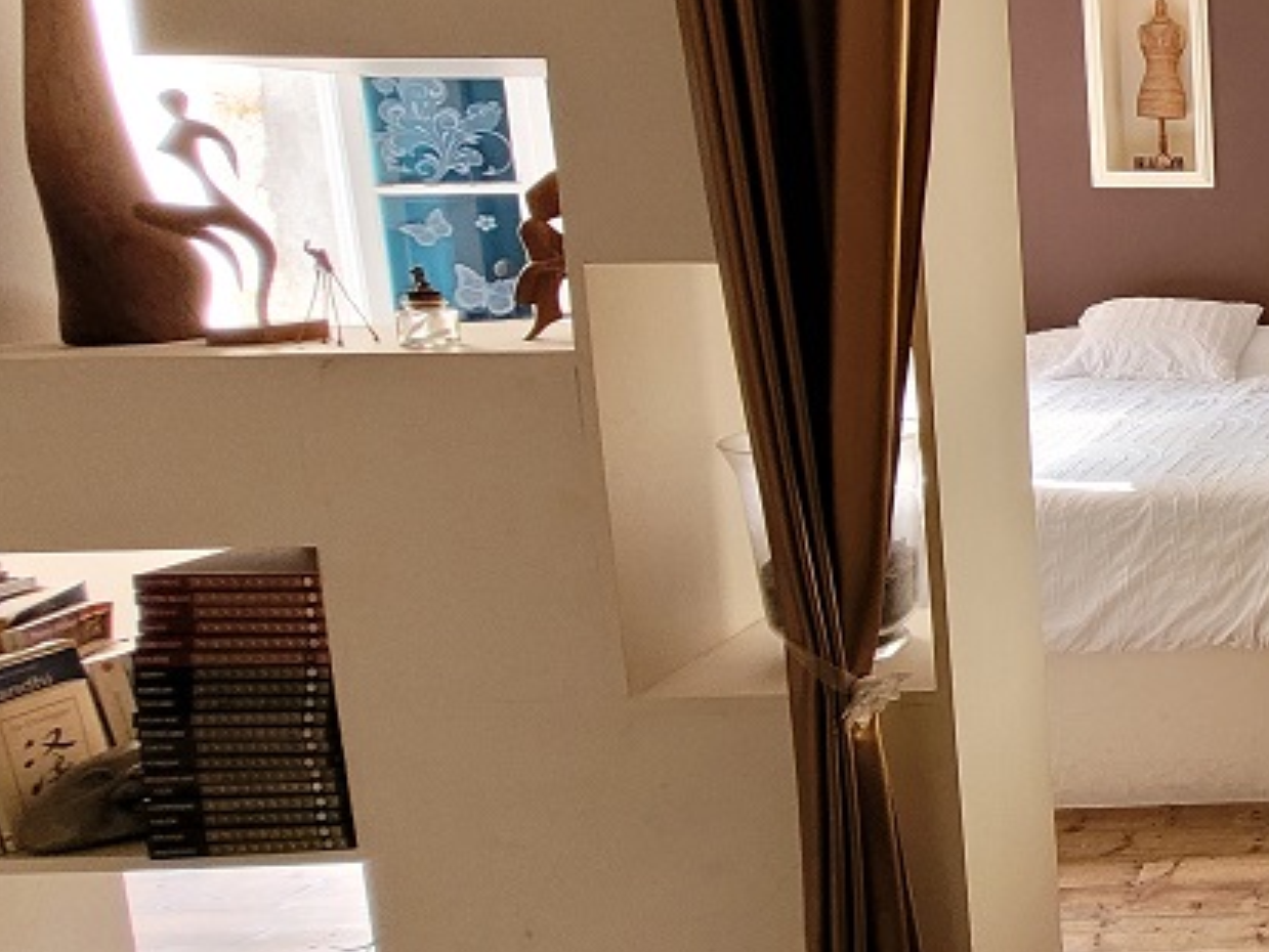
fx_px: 1247
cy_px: 350
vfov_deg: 41.5
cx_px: 1546
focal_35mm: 34
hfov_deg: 38.6
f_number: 2.2
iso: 320
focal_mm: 1.74
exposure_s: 1/50
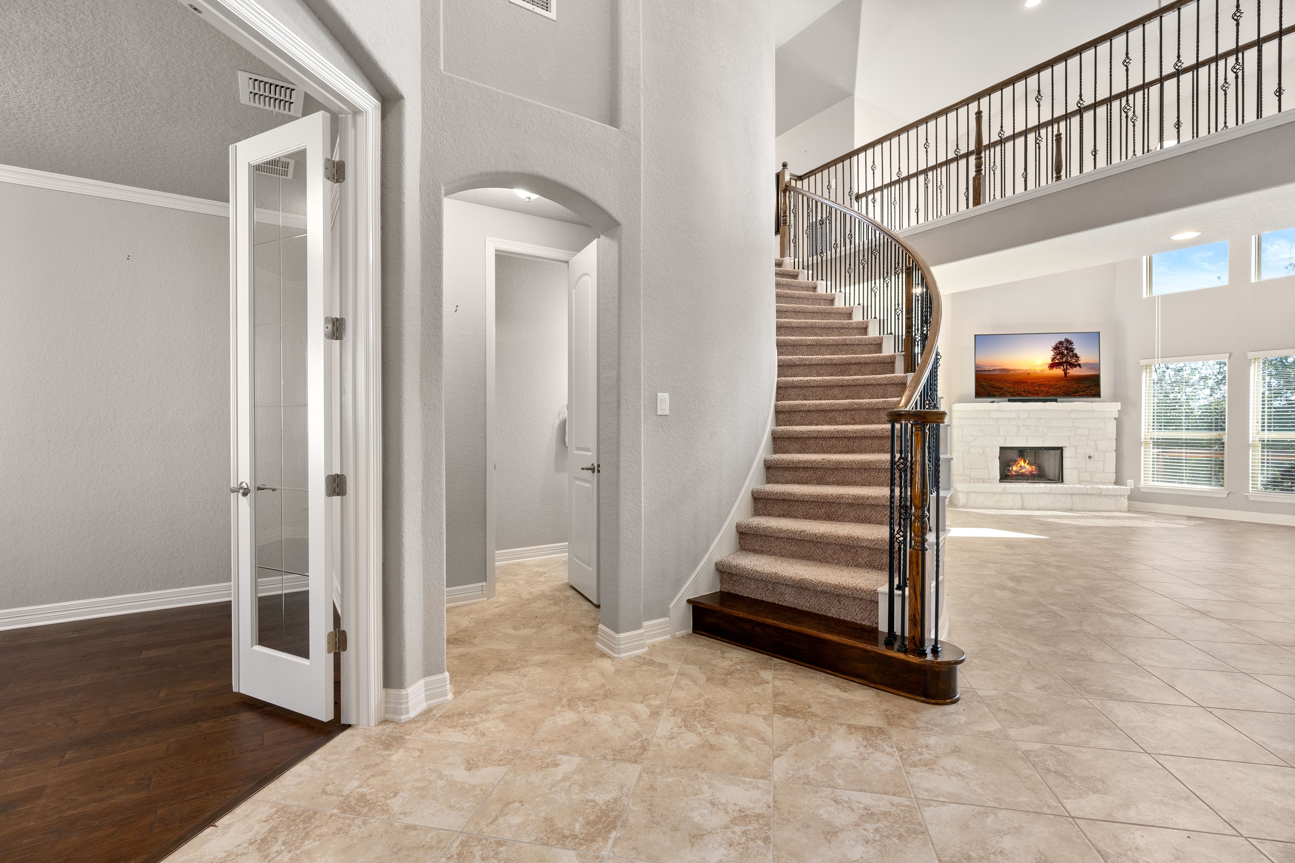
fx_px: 576
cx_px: 648
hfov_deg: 96.7
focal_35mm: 16
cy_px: 432
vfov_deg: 73.7
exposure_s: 1/6
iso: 320
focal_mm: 16
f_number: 7.1
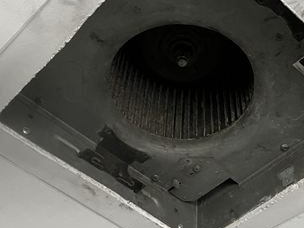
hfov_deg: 32.5
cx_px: 192
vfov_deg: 24.8
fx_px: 518
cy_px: 120
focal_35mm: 59
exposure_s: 1/60
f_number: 1.8
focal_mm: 3.99
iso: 320
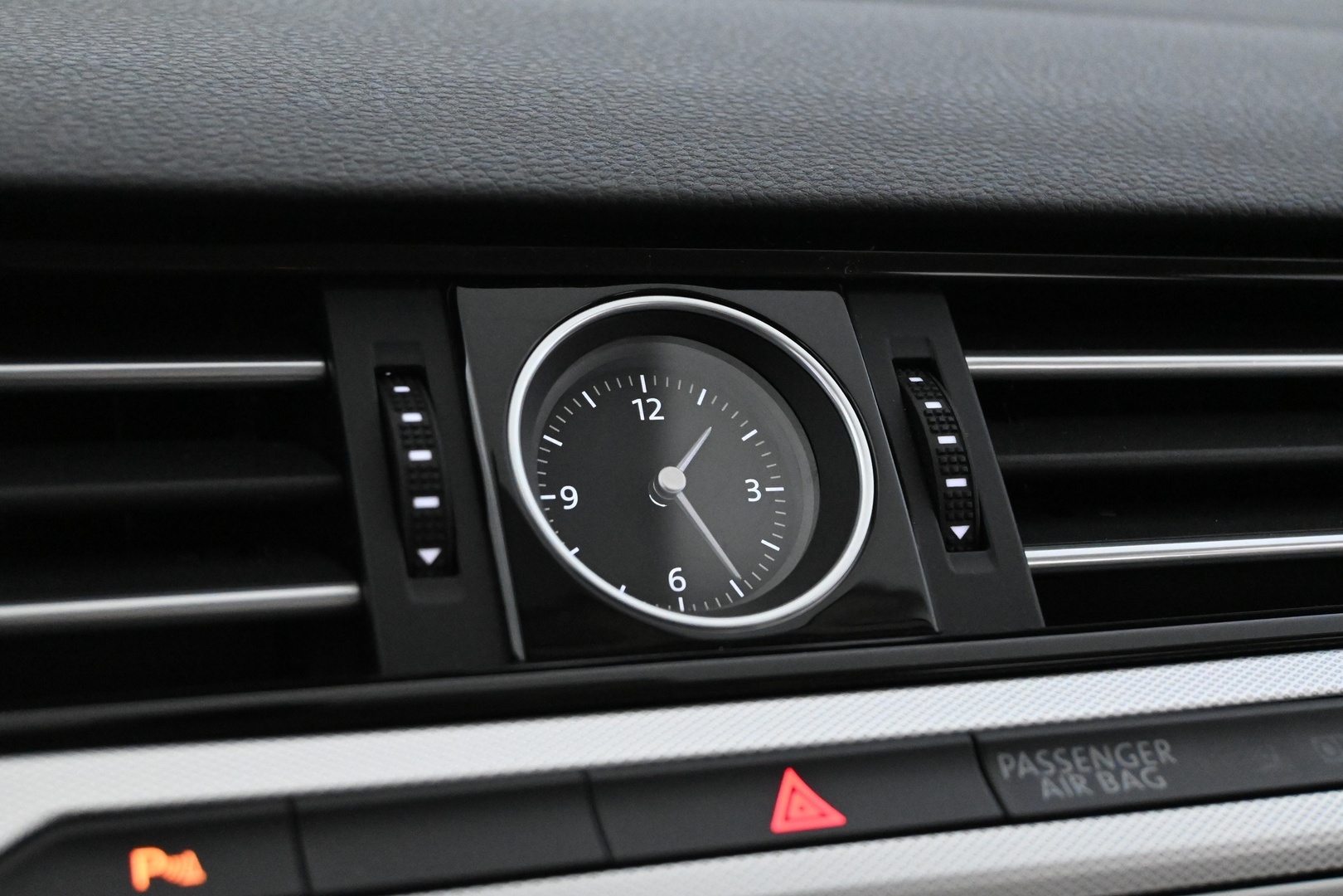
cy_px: 448
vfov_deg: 24.4
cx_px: 672
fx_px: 2070
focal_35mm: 56
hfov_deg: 35.9
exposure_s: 1/60
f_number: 5.3
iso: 8000
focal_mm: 37
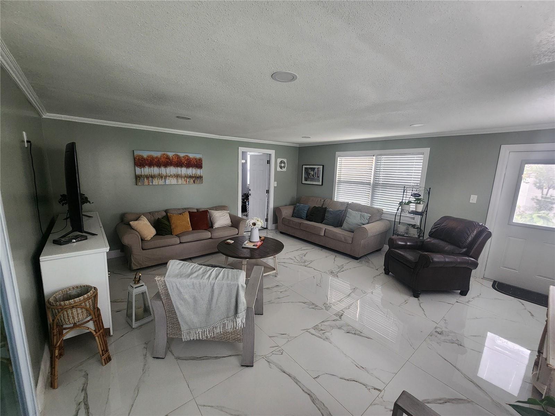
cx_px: 278
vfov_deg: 89.9
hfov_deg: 106.2
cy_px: 208
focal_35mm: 13
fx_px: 208
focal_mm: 2.2
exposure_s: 1/60
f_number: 2.2
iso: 200
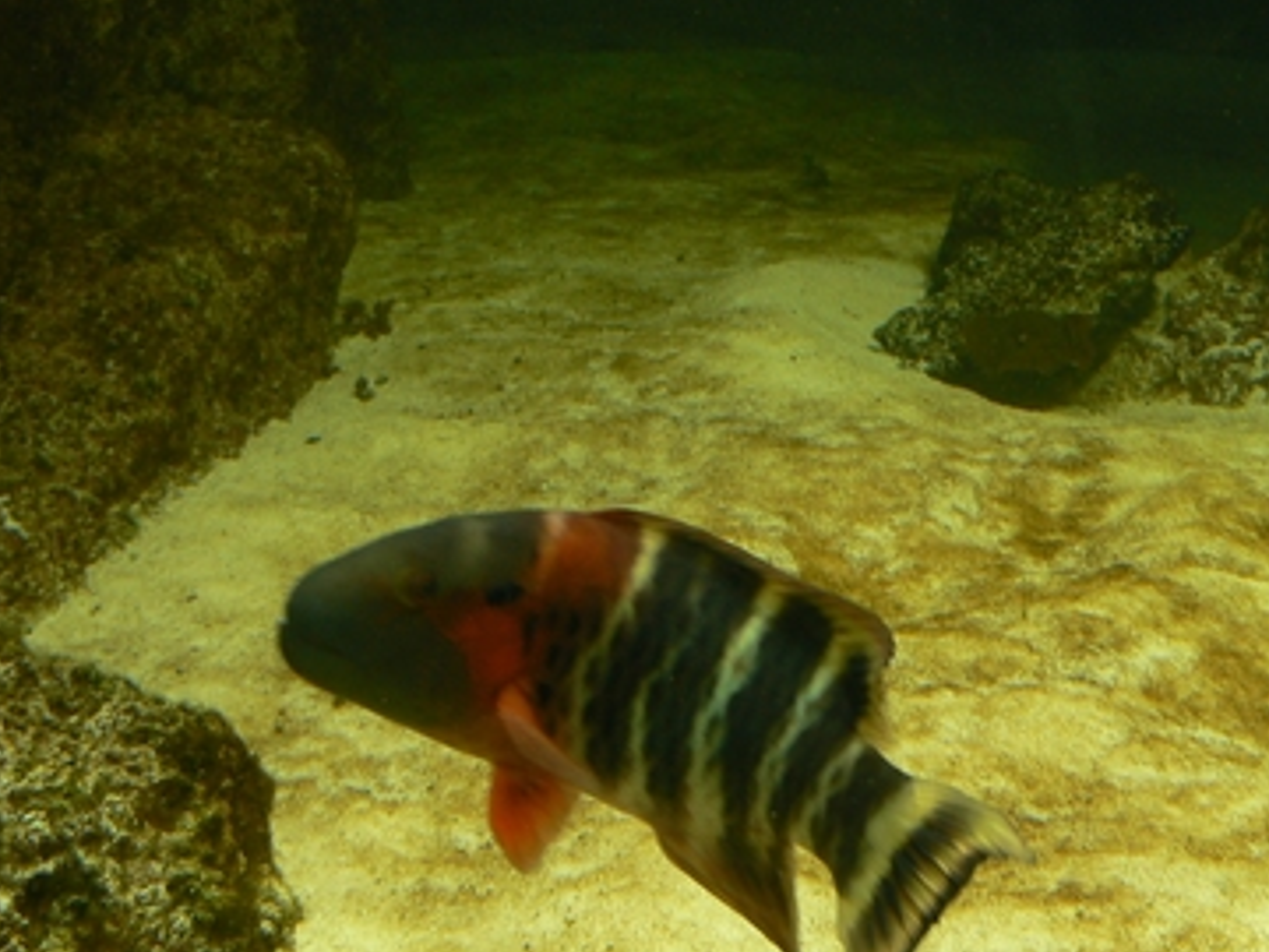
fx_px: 2200
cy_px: 642
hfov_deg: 32.1
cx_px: 740
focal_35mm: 60
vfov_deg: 24.3
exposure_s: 1/30
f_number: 2.8
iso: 80
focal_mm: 6
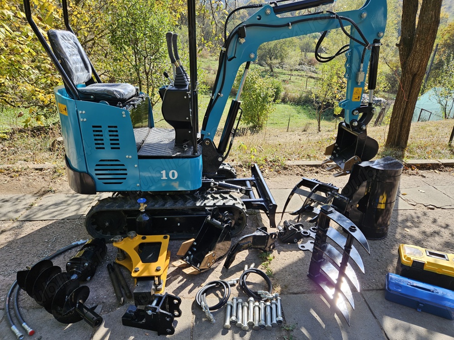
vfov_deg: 58.9
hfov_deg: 73.9
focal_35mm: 23
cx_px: 227
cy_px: 170
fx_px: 302
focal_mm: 5.4
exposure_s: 1/553
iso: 25
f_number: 1.8
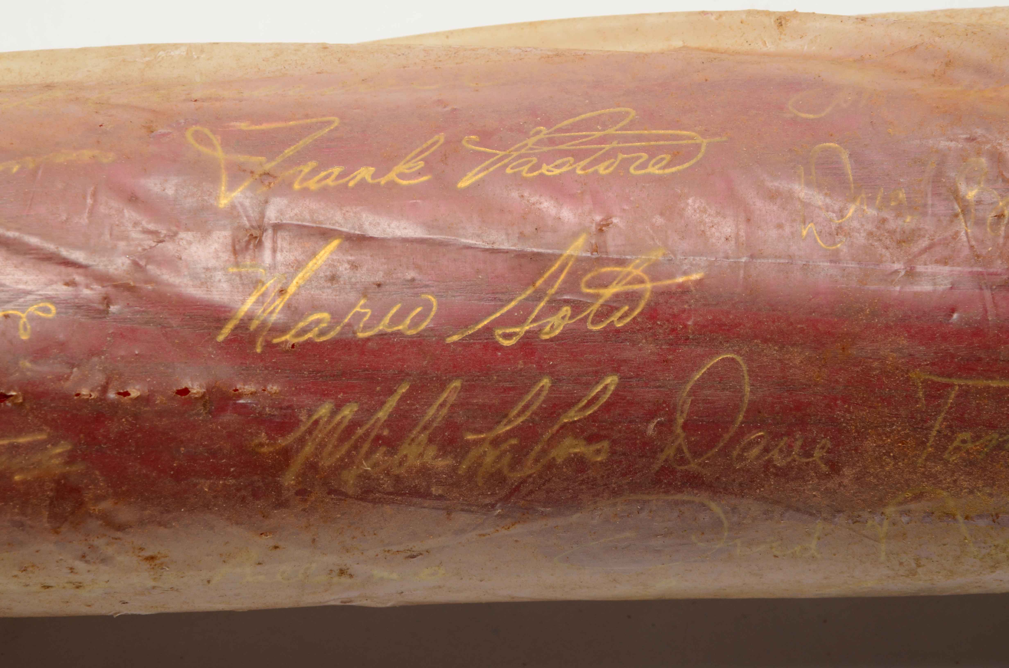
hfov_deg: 13.1
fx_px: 4405
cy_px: 334
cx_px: 504
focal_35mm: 158
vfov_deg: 8.7
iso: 200
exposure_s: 1/160
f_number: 18
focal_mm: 105
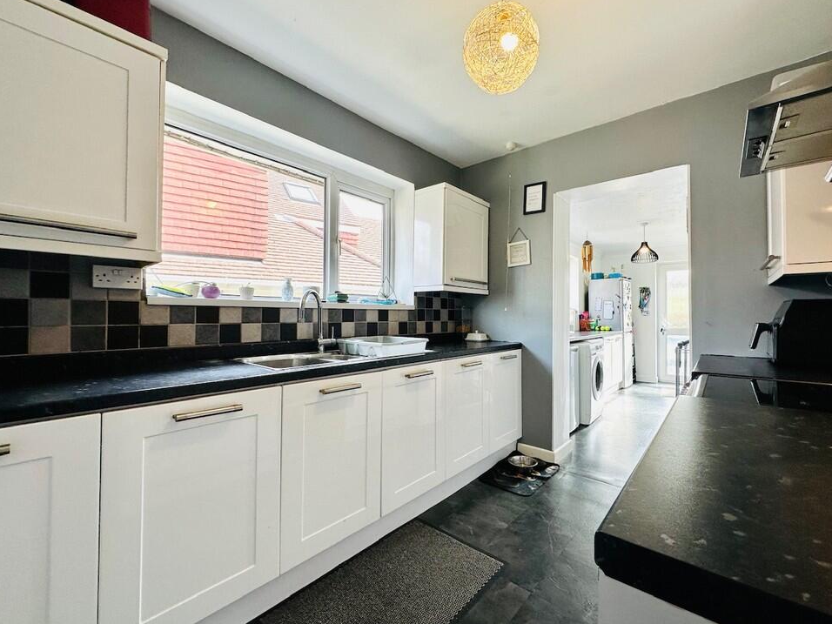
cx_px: 442
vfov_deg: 81.7
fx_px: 361
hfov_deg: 98.0
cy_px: 311
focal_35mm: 15
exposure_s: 1/99
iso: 64
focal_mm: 2.22
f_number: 2.2
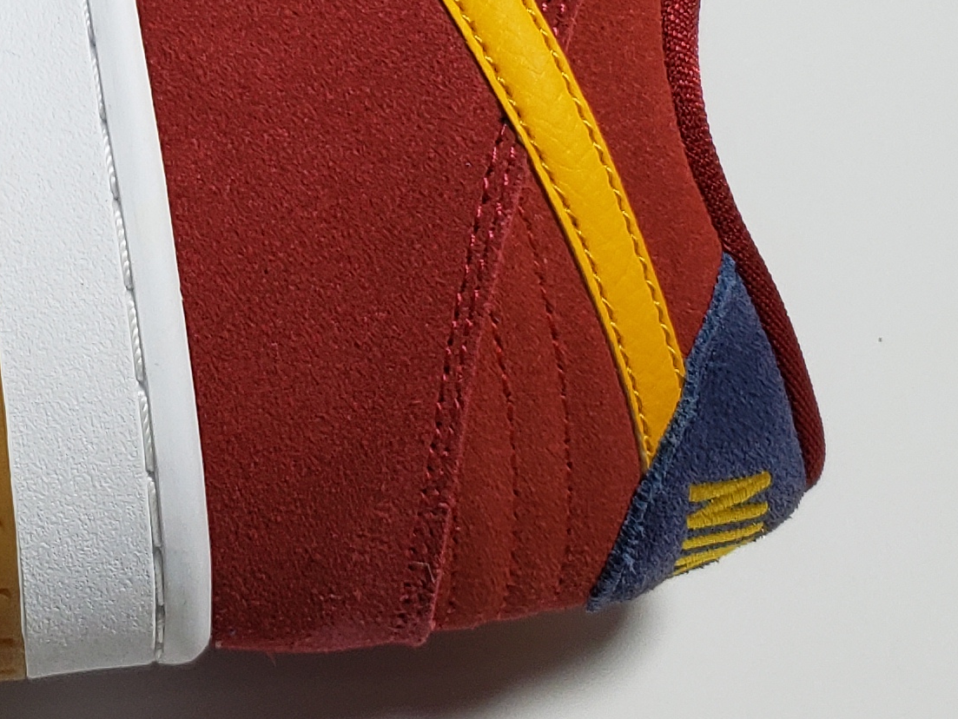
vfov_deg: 14.6
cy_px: -328
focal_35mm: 95
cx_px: -63
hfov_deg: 19.8
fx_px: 2630
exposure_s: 1/594
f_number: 1.5
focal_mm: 4.3
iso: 50
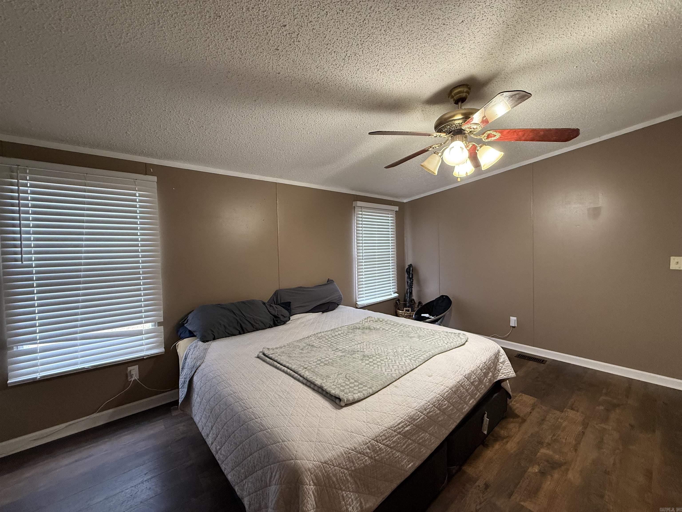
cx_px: 341
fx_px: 276
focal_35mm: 14
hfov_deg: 102.1
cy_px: 256
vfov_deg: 85.7
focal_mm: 2.22
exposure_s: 1/60
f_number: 2.2
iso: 320
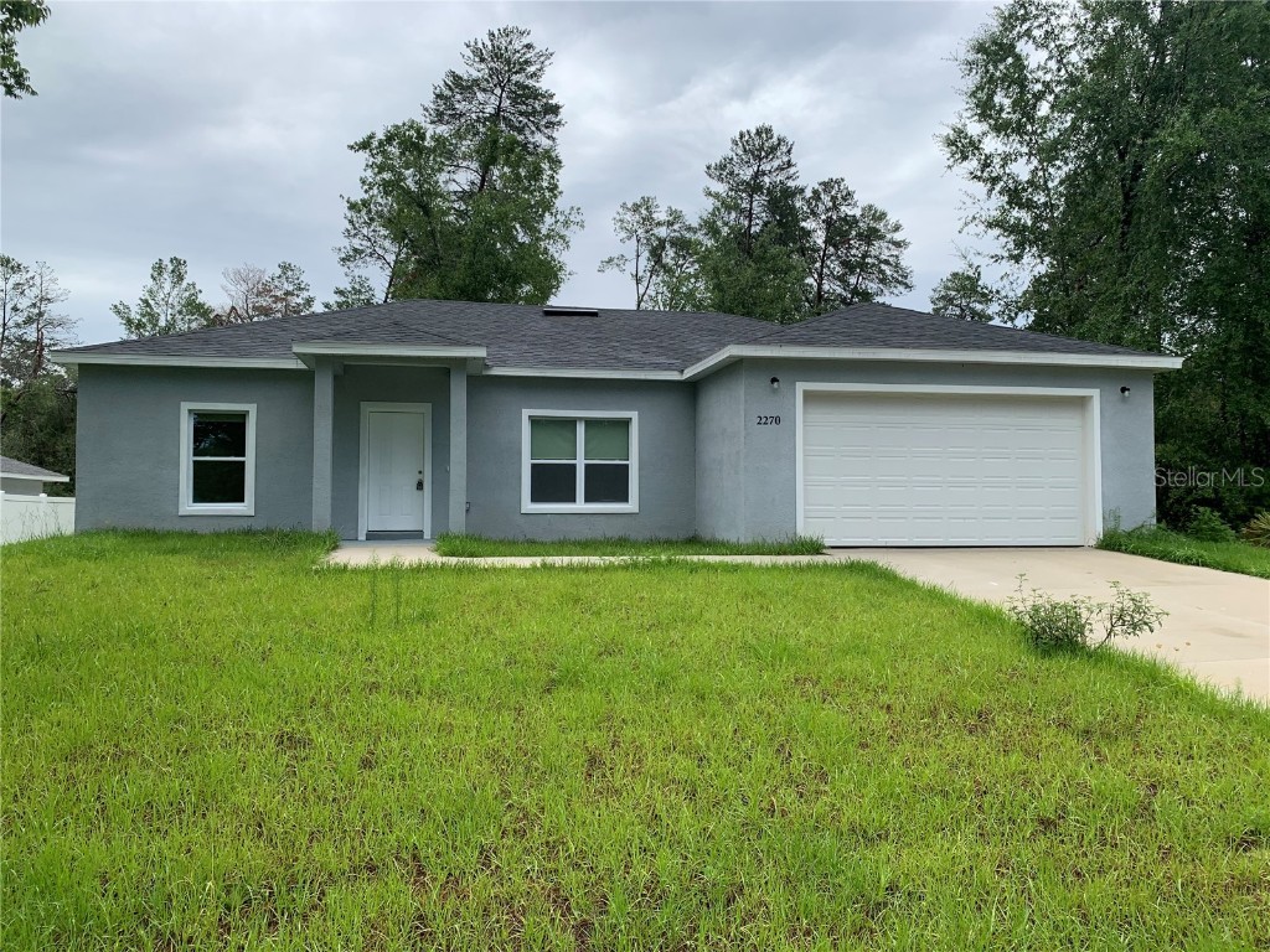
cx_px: 635
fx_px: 954
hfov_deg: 67.3
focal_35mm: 26
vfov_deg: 53.1
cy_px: 476
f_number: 1.8
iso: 25
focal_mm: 4.25
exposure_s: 1/2160
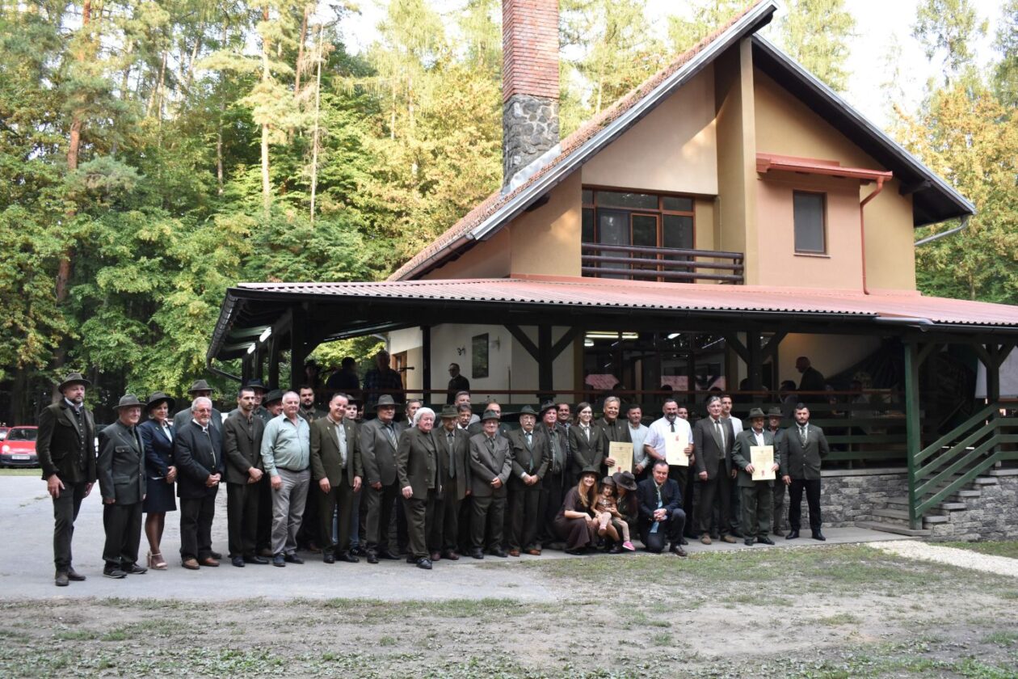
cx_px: 509
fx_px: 933
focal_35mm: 33
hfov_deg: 57.2
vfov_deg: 40.0
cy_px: 340
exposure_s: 1/320
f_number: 5.6
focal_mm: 22
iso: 1100
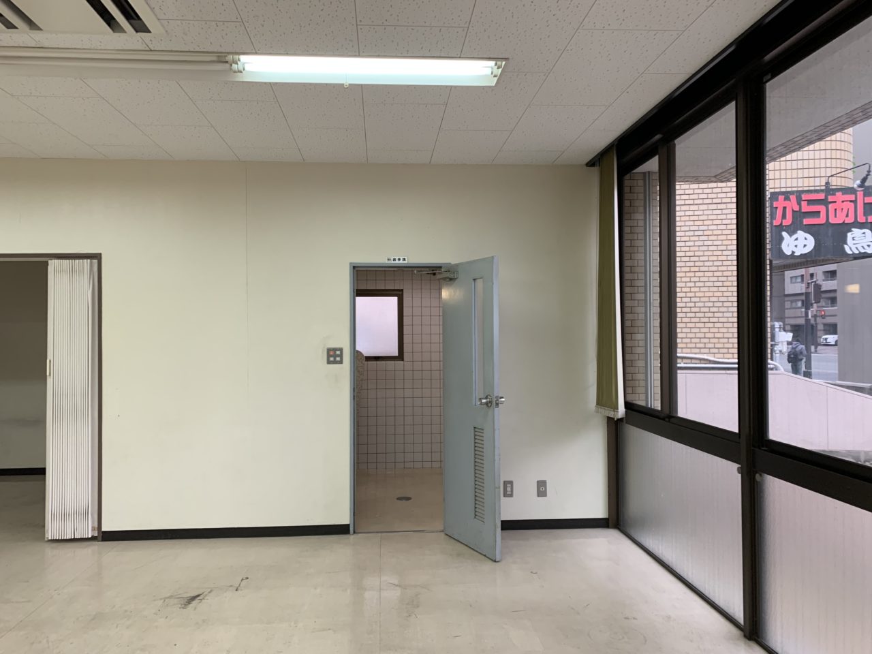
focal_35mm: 26
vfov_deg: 53.1
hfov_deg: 67.3
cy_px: 327
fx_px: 655
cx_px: 436
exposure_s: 1/60
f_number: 1.8
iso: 125
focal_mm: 4.25
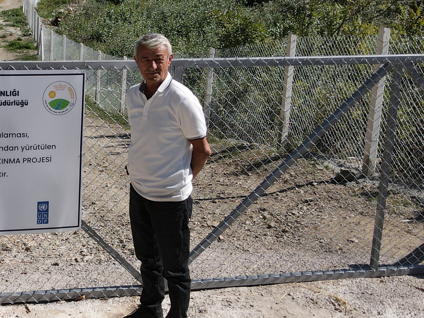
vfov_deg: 23.6
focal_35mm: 62
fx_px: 759
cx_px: 29
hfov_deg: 29.7
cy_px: 155
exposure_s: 1/800
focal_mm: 4.5
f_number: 2.8
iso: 100
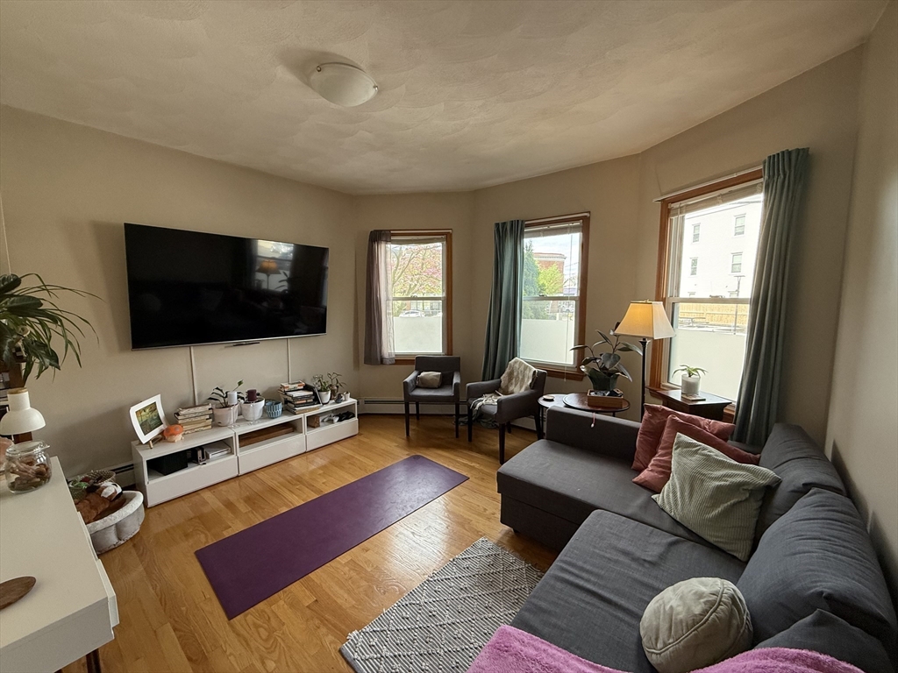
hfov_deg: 102.1
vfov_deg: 85.7
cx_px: 449
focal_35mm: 14
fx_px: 363
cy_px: 336
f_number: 2.2
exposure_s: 1/99
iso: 160
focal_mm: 2.22
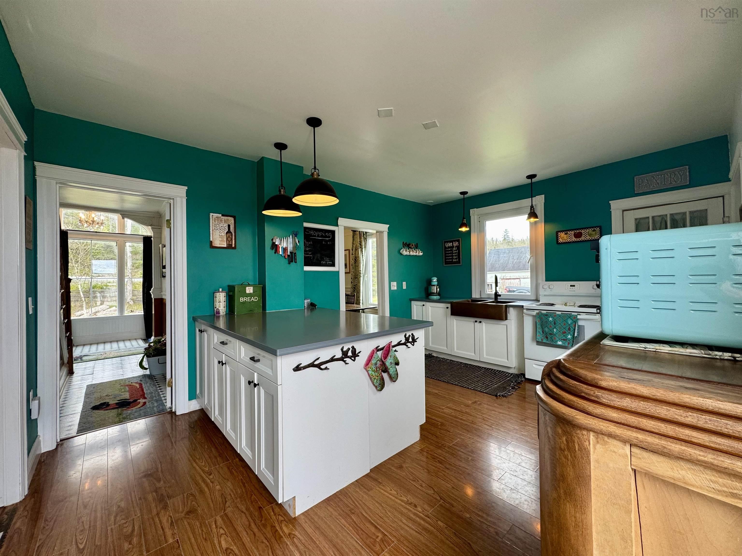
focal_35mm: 14
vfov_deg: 85.7
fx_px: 300
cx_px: 371
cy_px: 278
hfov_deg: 102.1
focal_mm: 2.22
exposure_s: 1/99
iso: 64
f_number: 2.2
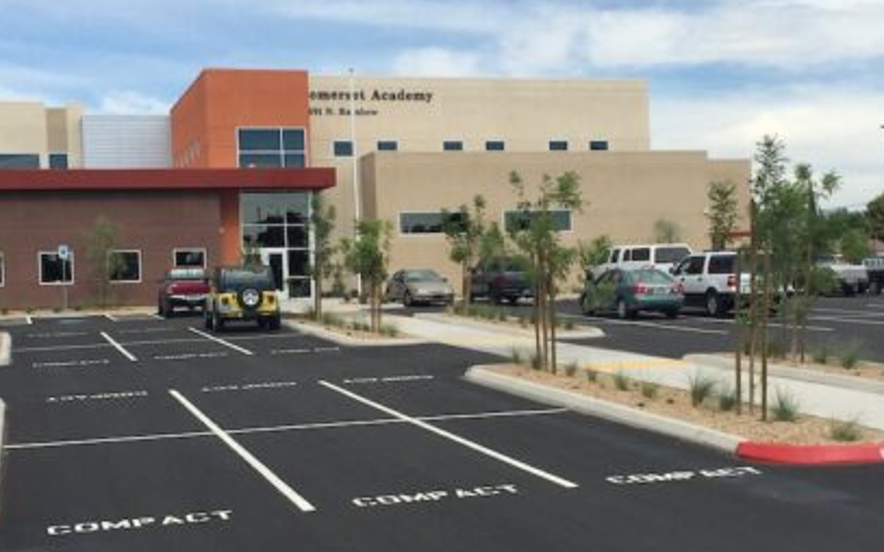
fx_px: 1397
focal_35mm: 58
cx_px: 443
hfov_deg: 35.1
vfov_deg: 22.3
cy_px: 289
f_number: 2.2
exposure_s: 1/1721
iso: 32
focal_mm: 4.15
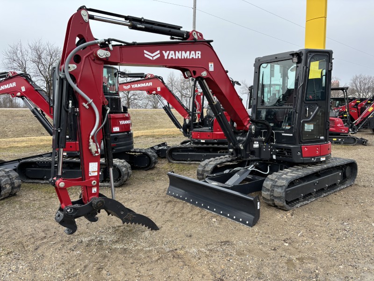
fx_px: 281
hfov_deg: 67.3
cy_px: 140
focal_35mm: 26
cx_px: 187
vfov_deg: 53.1
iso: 50
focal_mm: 5.96
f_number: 1.6
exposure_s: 1/1016
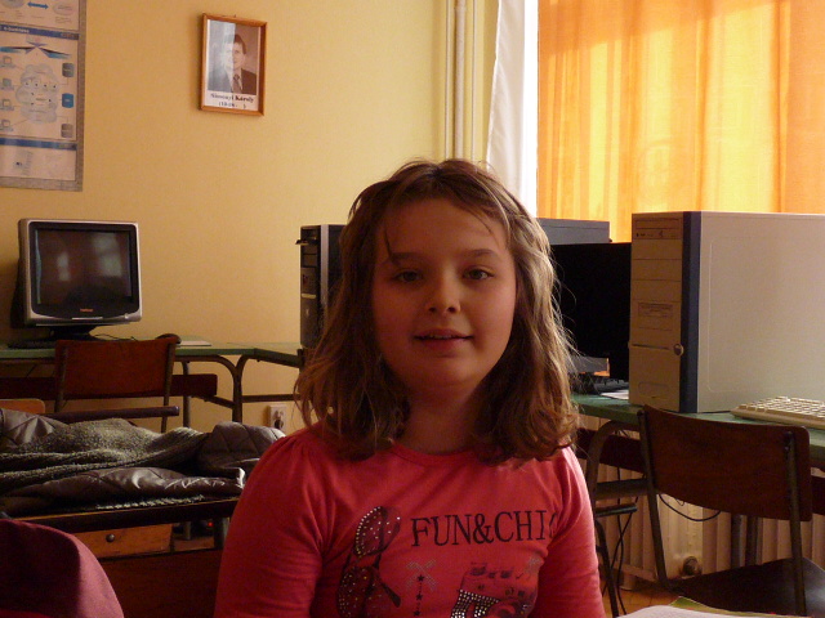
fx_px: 1192
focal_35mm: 50
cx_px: 412
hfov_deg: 38.2
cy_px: 309
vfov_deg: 29.1
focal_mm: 5
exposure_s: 1/320
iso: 400
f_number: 2.8
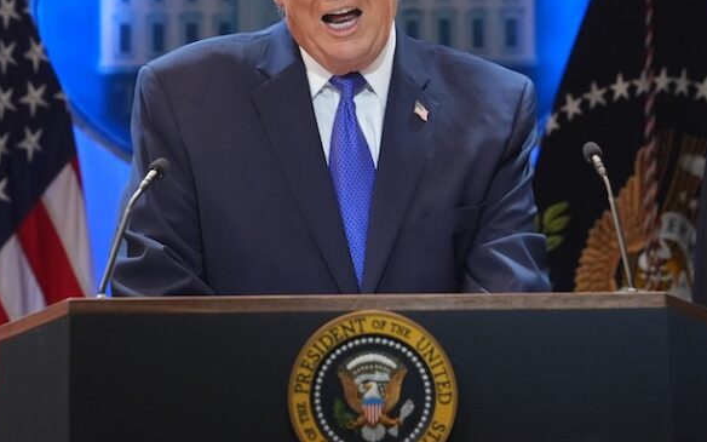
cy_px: 131
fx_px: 6513
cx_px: 297
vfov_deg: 3.9
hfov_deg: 6.2
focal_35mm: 338
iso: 2500
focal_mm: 150
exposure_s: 1/500
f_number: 2.8
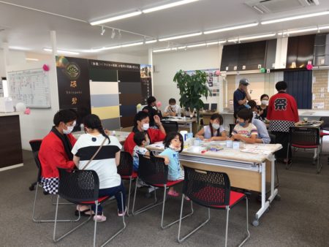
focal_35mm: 29
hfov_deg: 61.6
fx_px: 276
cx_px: 164
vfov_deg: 48.3
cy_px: 124
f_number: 2.2
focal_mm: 4.15
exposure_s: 1/60
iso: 25
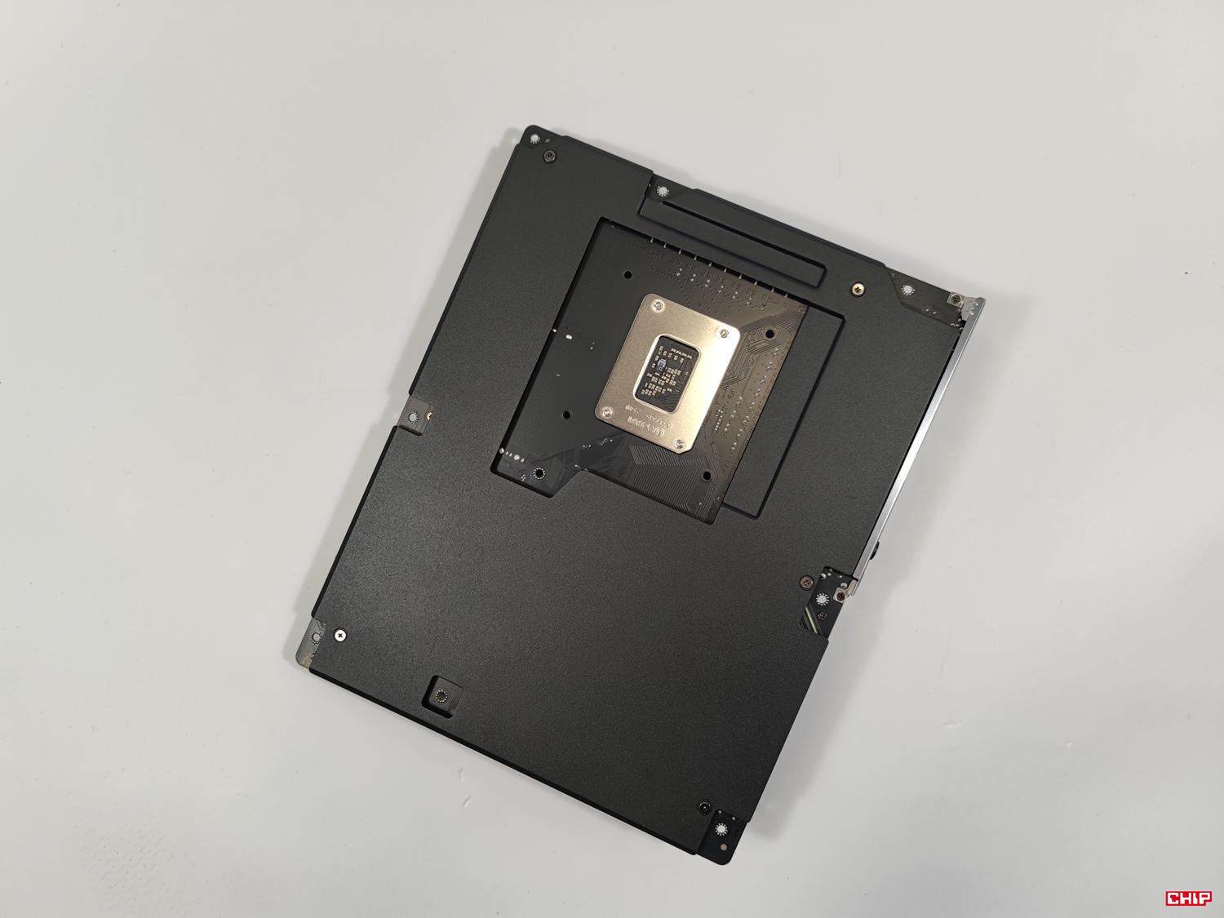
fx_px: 884
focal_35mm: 25
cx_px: 612
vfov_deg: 54.9
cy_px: 459
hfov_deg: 69.4
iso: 81
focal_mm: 6.78
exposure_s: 1/100
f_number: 1.85
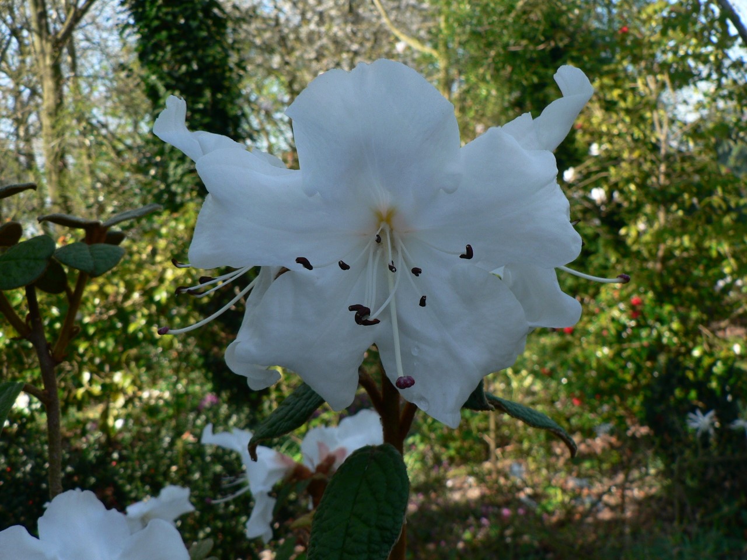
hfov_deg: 51.4
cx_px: 374
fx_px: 777
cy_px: 280
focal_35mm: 36
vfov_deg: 39.7
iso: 80
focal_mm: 6
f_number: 4
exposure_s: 1/160
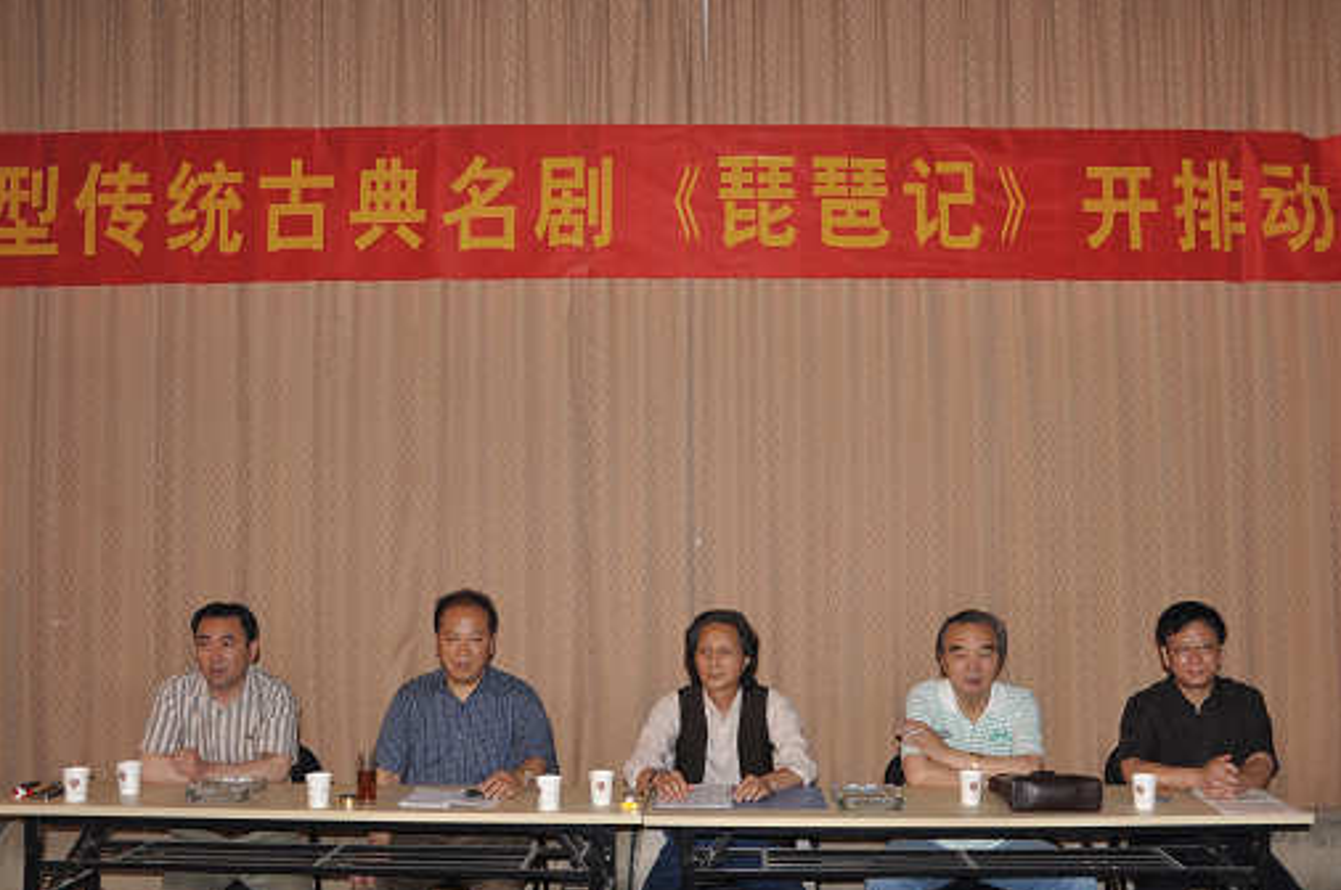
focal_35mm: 32
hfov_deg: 58.7
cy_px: 482
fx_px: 1190
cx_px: 726
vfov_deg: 41.0
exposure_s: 1/60
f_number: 3.5
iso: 200
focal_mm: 18
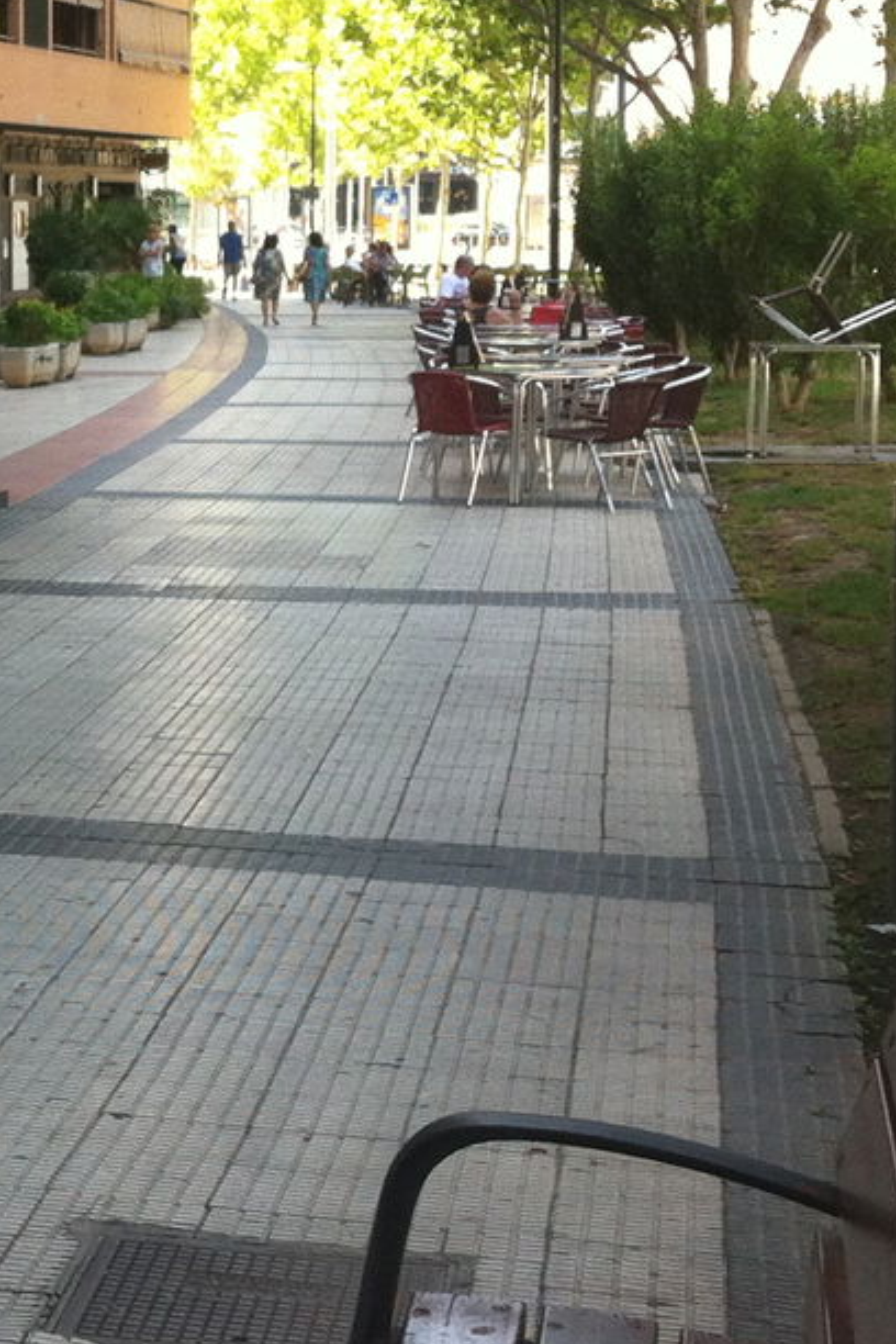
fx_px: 3546
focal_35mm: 95
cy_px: 530
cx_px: -499
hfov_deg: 13.5
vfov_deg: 21.4
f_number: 2.8
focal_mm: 3.85
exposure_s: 1/146
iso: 80
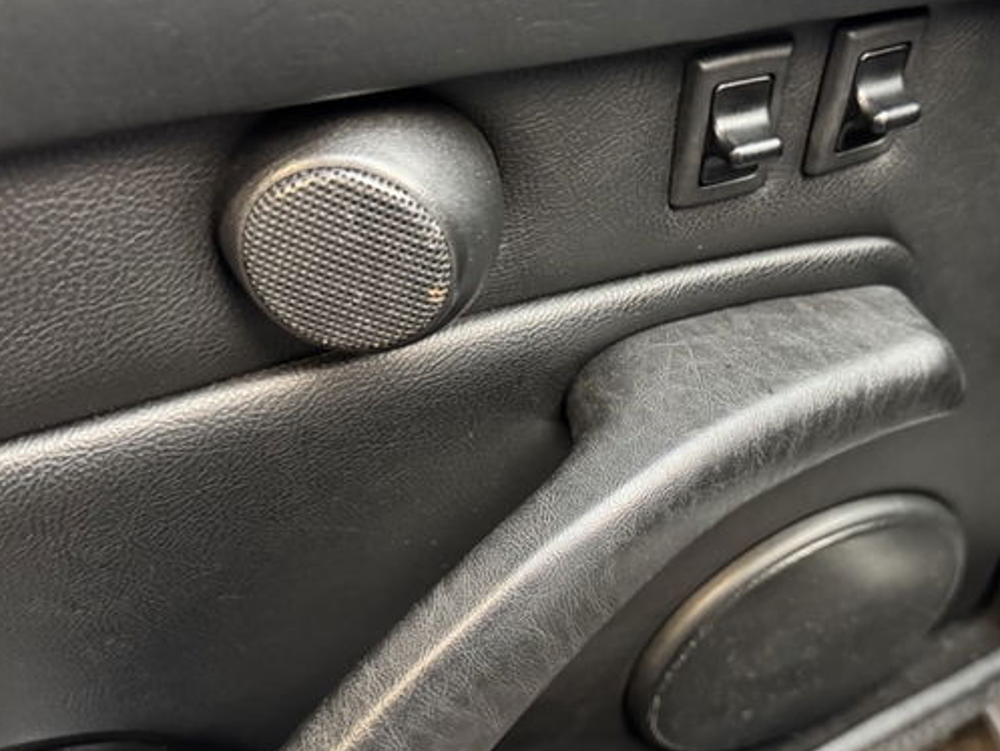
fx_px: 1069
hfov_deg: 49.3
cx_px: 665
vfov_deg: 38.7
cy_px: 406
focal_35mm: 37
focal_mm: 6.76
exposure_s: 1/33
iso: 640
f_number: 1.78
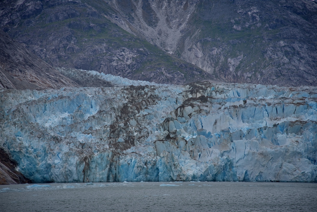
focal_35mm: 120
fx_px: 1057
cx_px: 158
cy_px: 106
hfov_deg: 17.1
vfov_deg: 11.4
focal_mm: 120
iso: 100
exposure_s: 1/250
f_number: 5
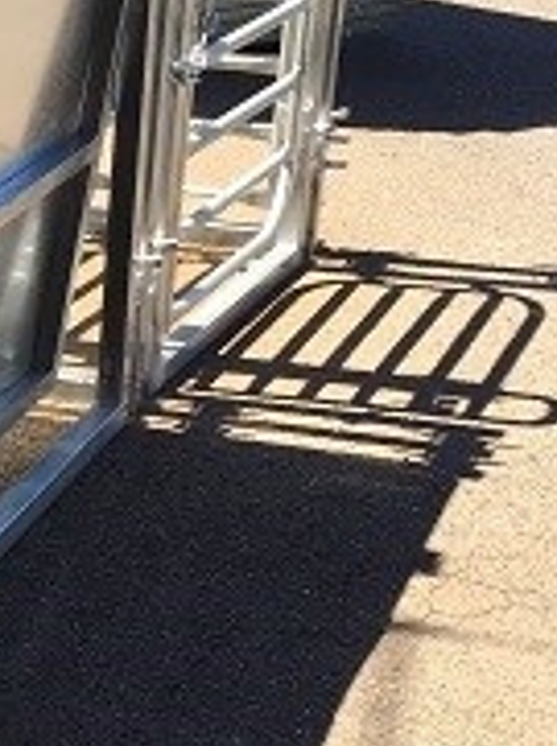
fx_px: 2088
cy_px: 585
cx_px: -299
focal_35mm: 97
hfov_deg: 14.1
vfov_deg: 20.1
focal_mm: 4.15
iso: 32
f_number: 2.2
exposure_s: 1/659
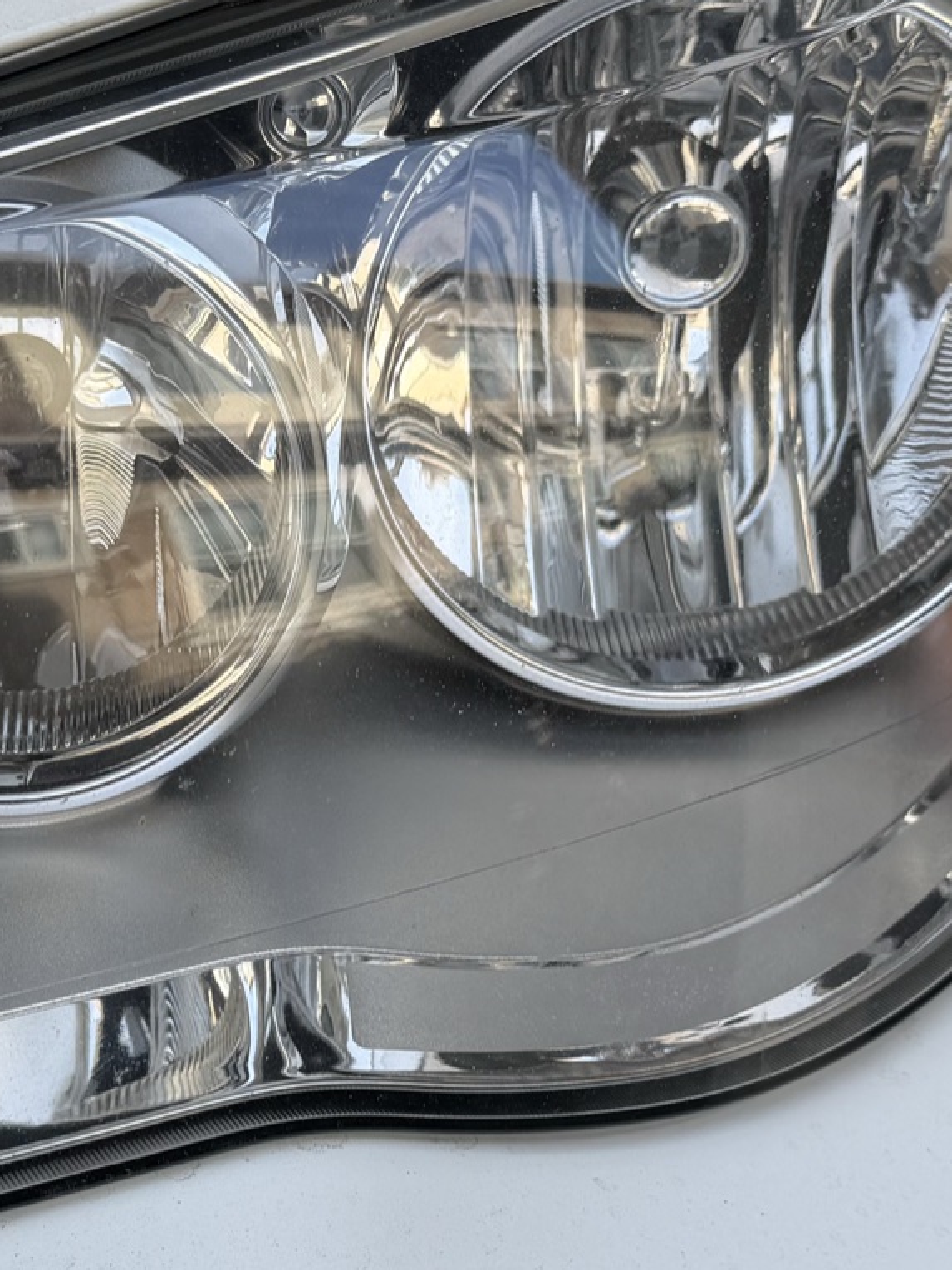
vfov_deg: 28.9
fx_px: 2457
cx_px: 186
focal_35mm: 67
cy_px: 756
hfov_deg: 21.6
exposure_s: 1/1018
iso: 80
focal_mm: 6.76
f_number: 1.78
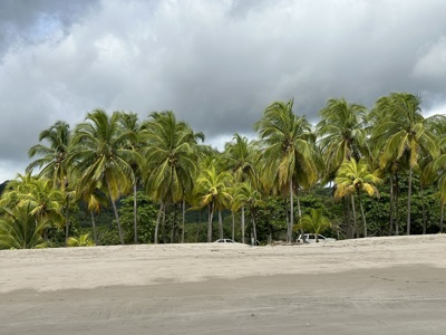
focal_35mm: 48
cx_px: 223
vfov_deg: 30.3
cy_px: 168
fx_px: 618
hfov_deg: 39.7
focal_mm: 6.86
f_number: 1.78
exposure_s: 1/4785
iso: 64
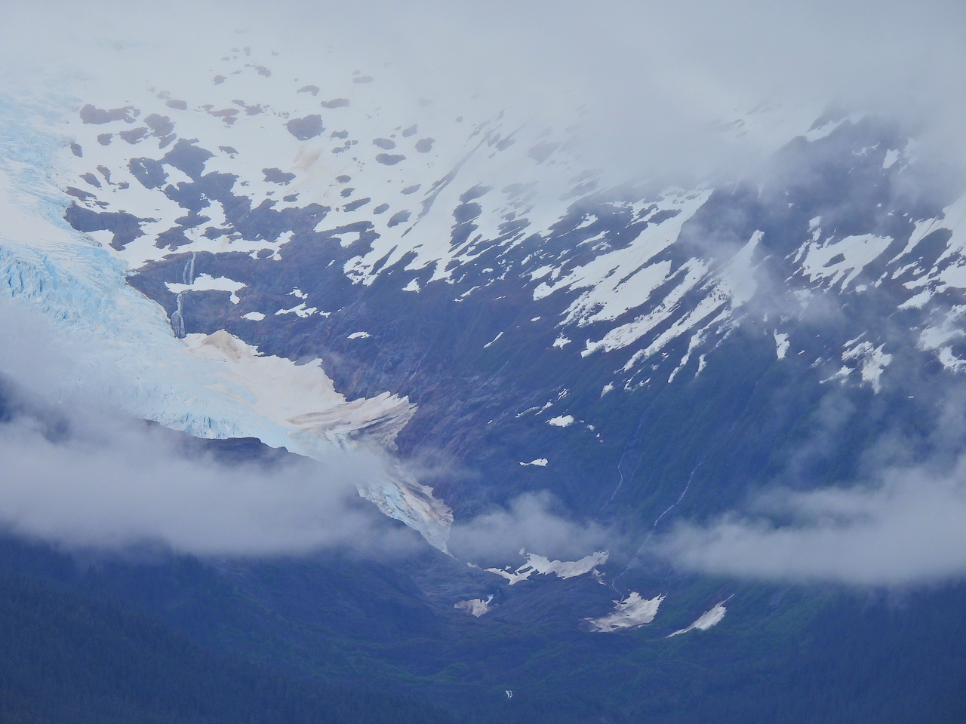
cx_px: 483
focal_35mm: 400
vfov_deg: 3.7
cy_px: 362
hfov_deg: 5.0
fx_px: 11162
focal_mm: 71.4
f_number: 5
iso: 100
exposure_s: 1/800
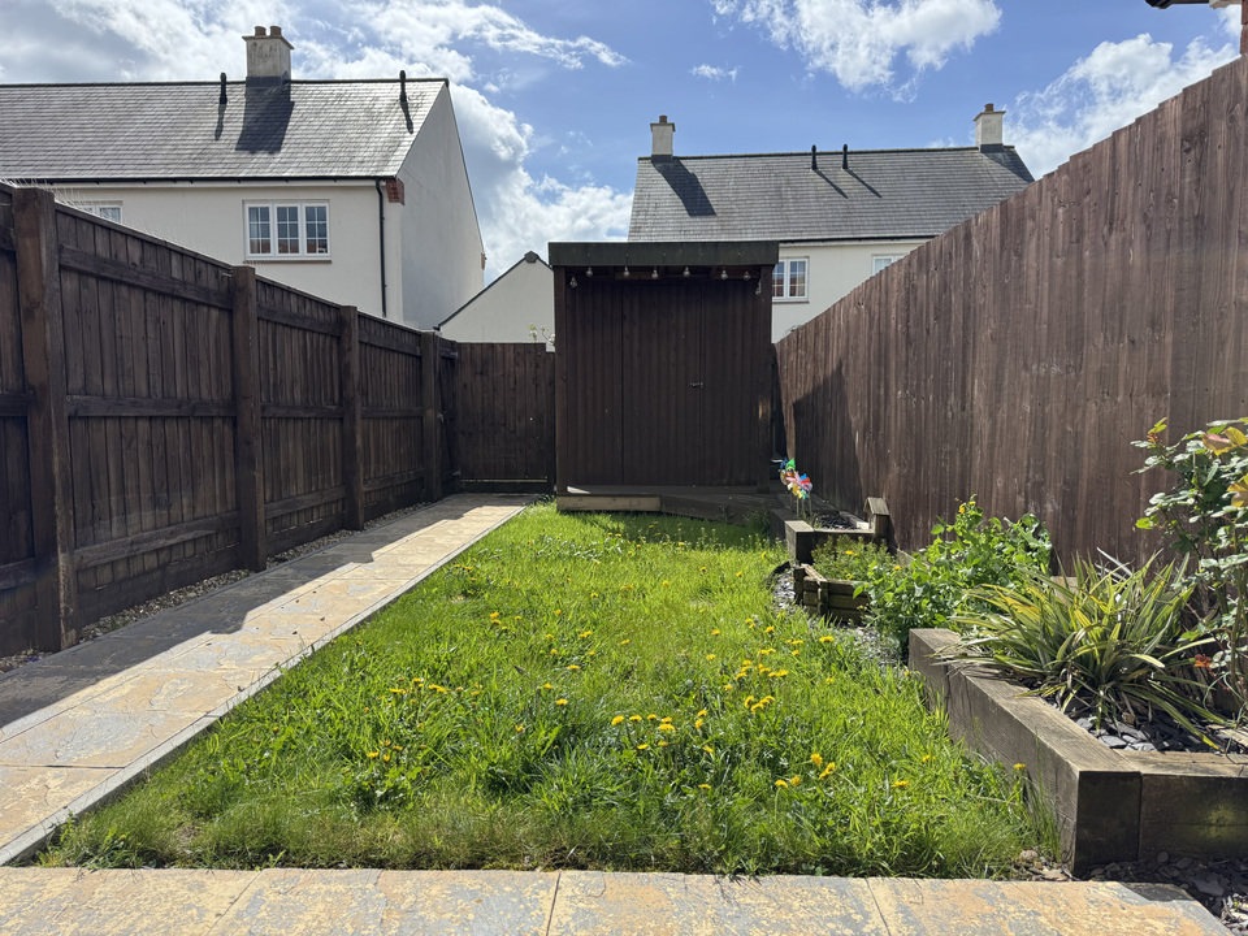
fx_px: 865
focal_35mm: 24
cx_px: 624
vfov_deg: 56.8
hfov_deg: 71.6
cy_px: 468
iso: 80
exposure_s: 1/3802
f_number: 1.78
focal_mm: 6.76
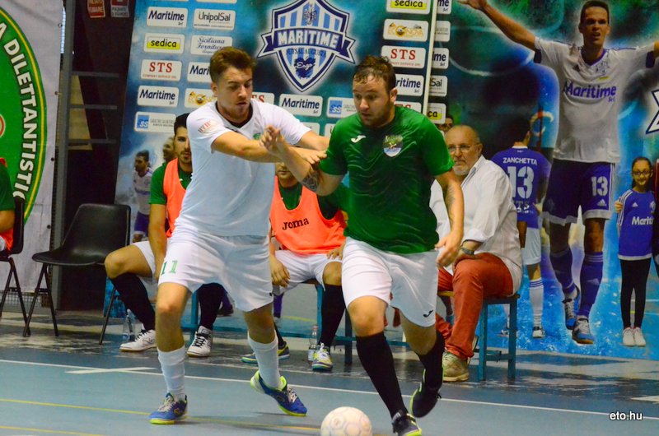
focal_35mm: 255
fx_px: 4659
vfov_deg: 5.4
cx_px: 330
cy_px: 218
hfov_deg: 8.1
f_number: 7.1
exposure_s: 1/320
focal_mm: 170
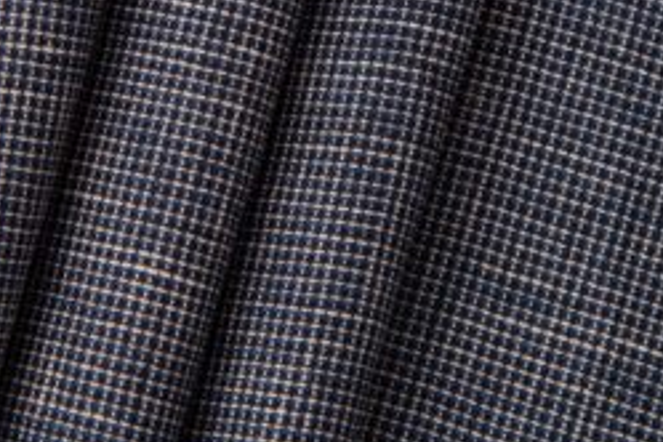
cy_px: 27
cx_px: 208
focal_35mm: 211
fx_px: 3886
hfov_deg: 9.7
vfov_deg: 6.5
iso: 100
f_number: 11
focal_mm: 105
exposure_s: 1/125
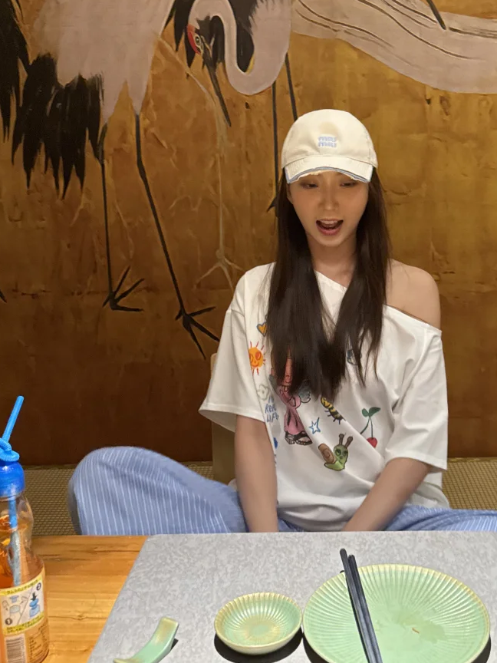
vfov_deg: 46.2
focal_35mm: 40
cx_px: 326
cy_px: 235
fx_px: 766
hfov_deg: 35.6
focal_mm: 6.76
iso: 250
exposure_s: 1/50
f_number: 1.78
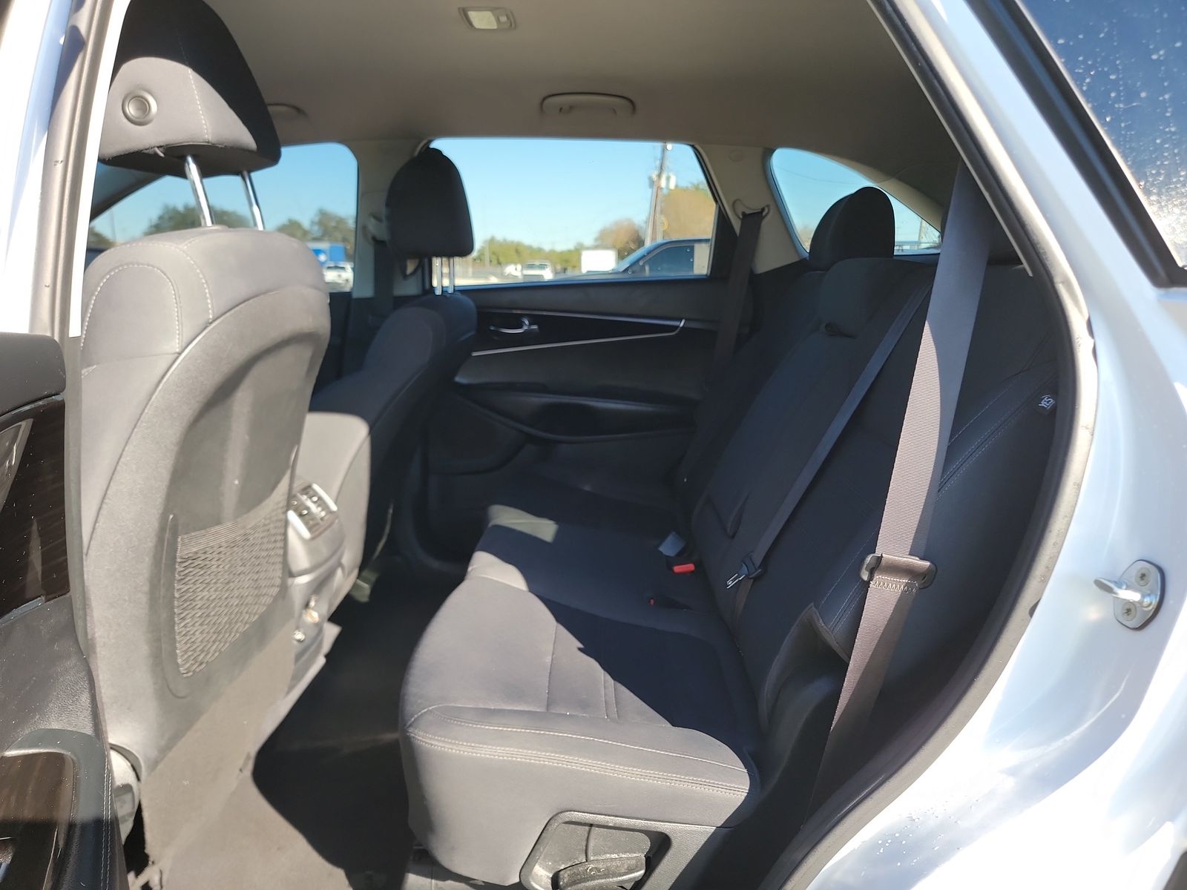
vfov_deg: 56.8
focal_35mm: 24
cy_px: 445
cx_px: 594
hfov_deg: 71.6
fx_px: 823
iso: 50
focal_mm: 6.7
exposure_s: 1/120
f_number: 1.8
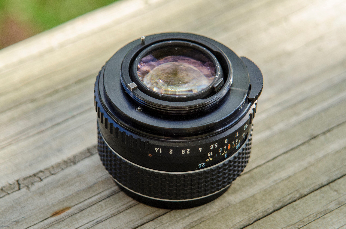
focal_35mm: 168
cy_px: 114
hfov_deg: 12.3
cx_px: 173
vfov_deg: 8.1
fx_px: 1611
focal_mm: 112
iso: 640
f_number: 5.6
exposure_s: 1/400
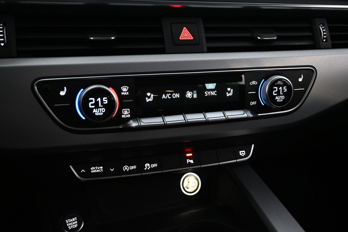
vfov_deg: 38.4
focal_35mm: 34
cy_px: 116
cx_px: 174
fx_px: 333
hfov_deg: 55.1
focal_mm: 23
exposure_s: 1/40
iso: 3600
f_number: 4.2
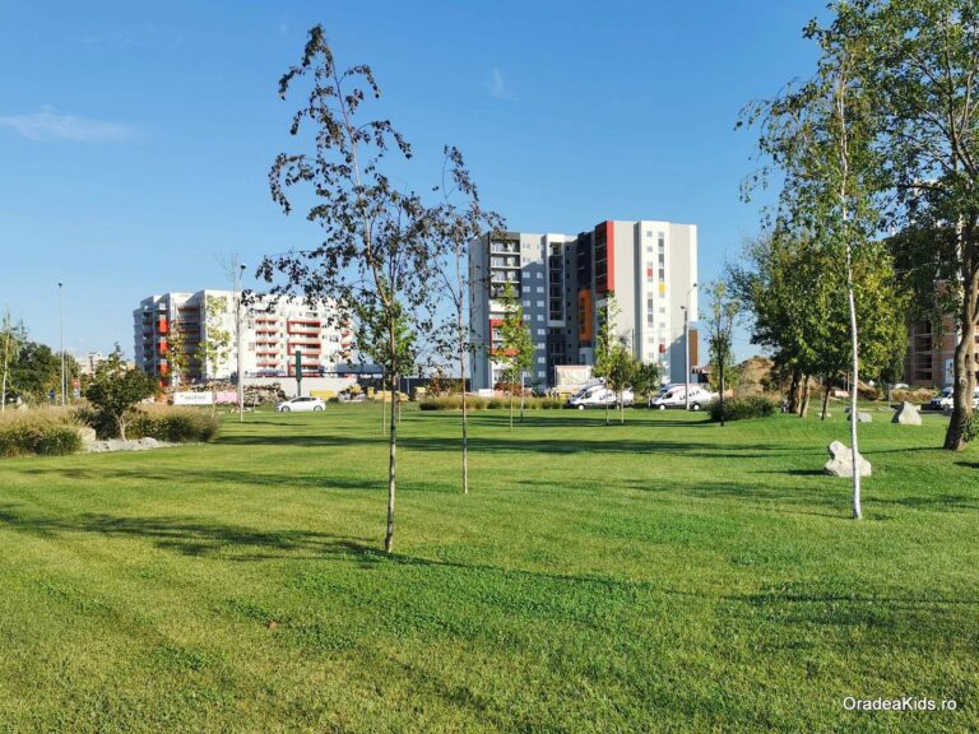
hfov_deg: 63.4
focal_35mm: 28
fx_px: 792
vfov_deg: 49.7
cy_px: 367
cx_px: 490
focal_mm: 5.56
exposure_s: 1/4132
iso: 50
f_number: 1.6
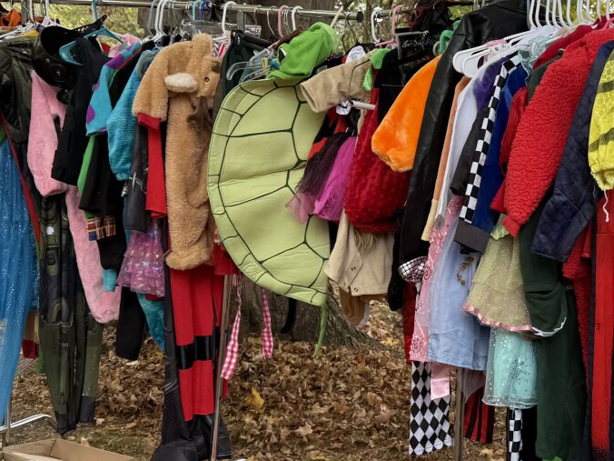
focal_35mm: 59
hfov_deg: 31.9
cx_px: 487
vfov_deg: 24.8
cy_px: 233
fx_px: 1047
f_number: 1.78
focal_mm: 6.76
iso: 80
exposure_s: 1/244
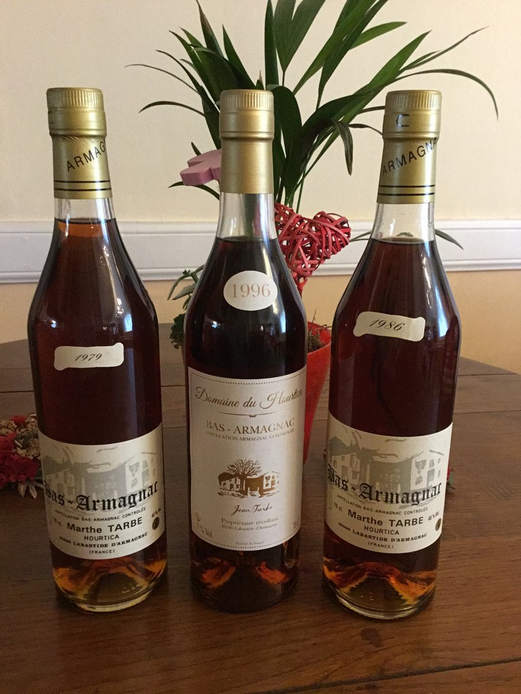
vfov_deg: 58.3
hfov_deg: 45.5
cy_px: 347
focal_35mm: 31
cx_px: 260
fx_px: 622
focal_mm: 3.3
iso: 400
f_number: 2.4
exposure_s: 1/17
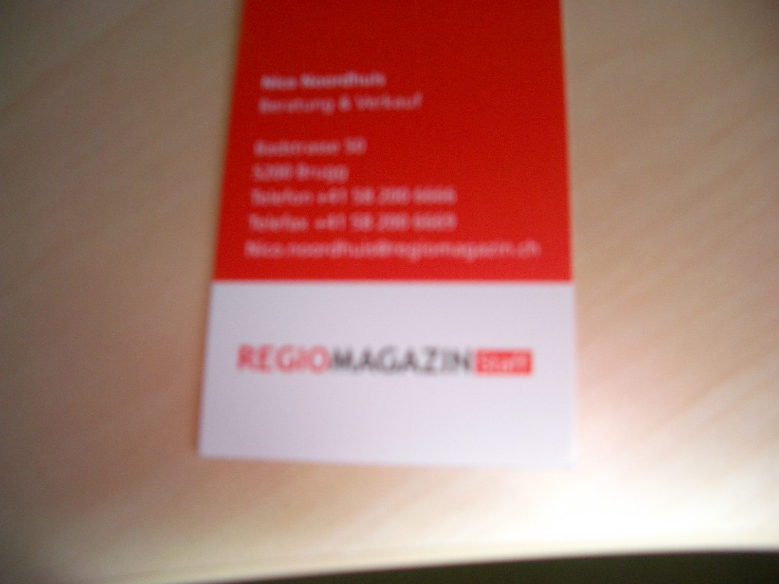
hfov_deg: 52.6
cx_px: 390
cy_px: 292
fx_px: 788
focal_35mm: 35
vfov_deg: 40.7
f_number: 2.6
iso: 100
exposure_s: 1/60
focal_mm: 5.8
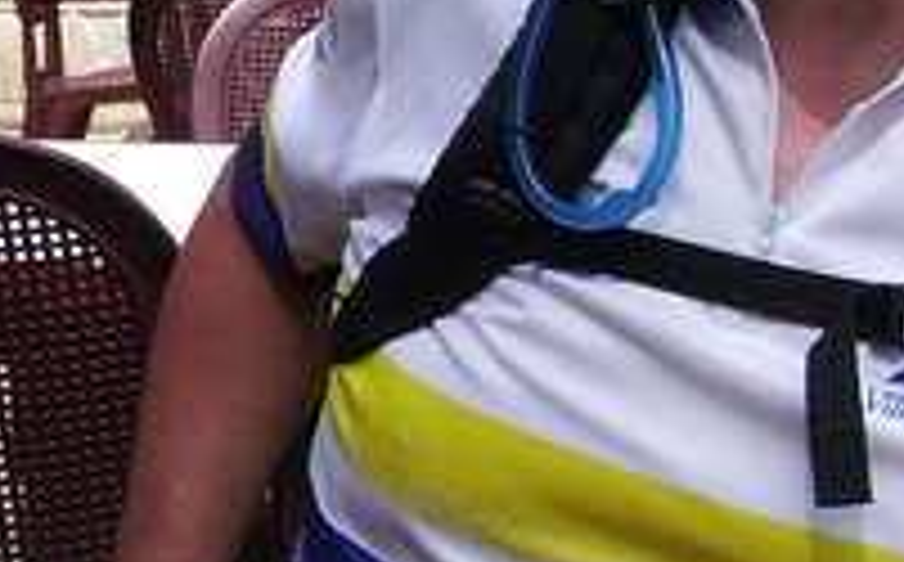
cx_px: -40
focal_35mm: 111
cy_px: 45
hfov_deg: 18.2
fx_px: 2731
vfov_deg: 11.7
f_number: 4.3
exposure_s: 1/320
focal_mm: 5.8
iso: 50
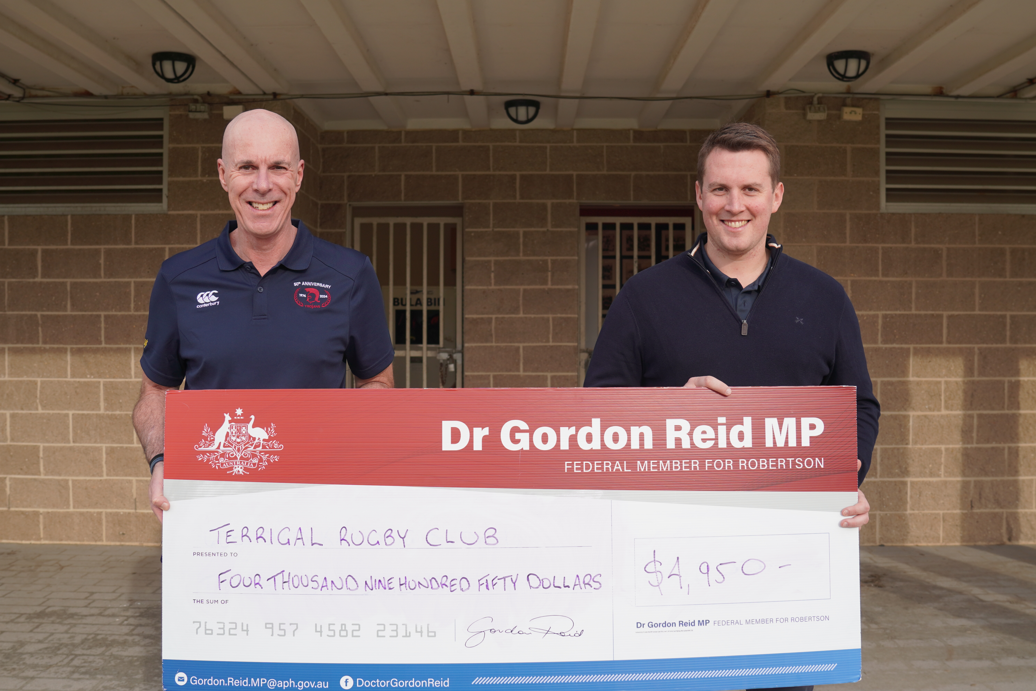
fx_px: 1036
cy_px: 346
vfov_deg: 36.9
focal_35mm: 36
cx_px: 518
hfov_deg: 53.1
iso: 100
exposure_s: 1/320
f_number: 4.5
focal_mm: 24
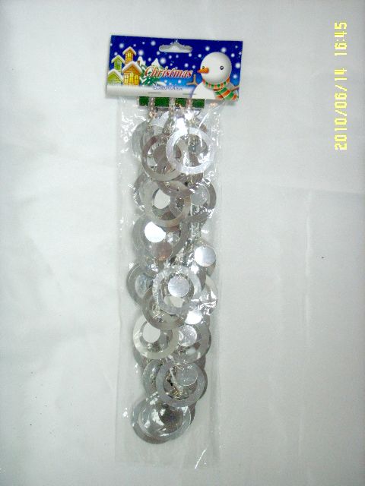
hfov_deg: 29.1
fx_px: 703
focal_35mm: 50
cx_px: 182
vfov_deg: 38.2
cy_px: 243
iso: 152
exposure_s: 1/45
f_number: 3.8
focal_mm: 8.8
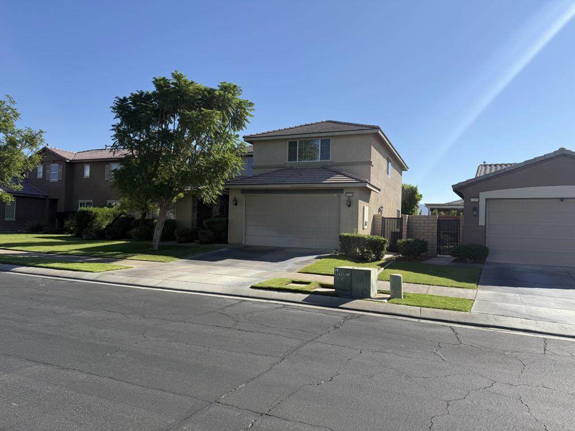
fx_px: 399
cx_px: 288
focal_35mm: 24
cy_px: 216
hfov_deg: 71.6
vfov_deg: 56.8
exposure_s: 1/4673
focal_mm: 6.76
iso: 80
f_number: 1.78
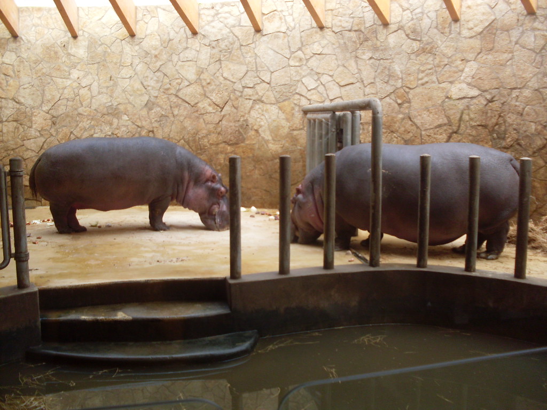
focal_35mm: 38
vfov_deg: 37.7
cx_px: 274
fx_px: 600
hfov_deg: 49.0
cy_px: 205
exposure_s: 1/90
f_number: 2.8
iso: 100
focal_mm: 6.3
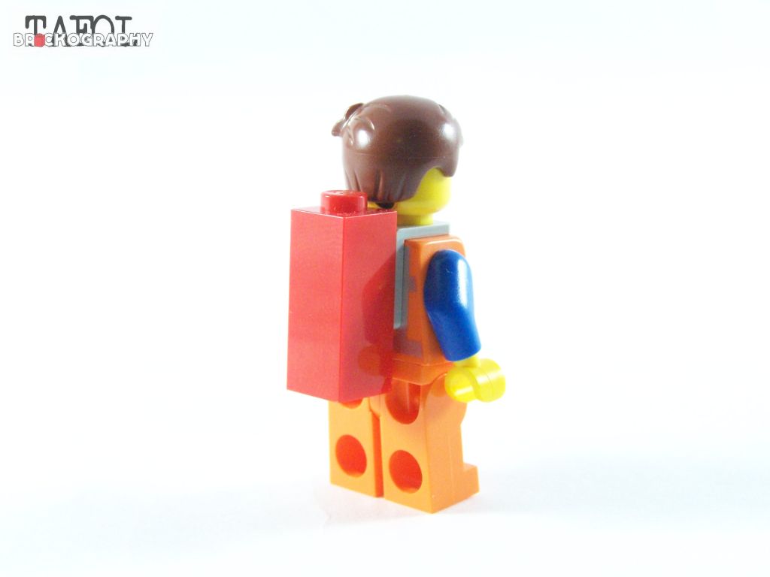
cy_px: 288
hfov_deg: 23.8
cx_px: 385
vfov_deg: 18.0
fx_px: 1824
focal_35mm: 82
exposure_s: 1/60
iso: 400
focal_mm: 13.7
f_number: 4
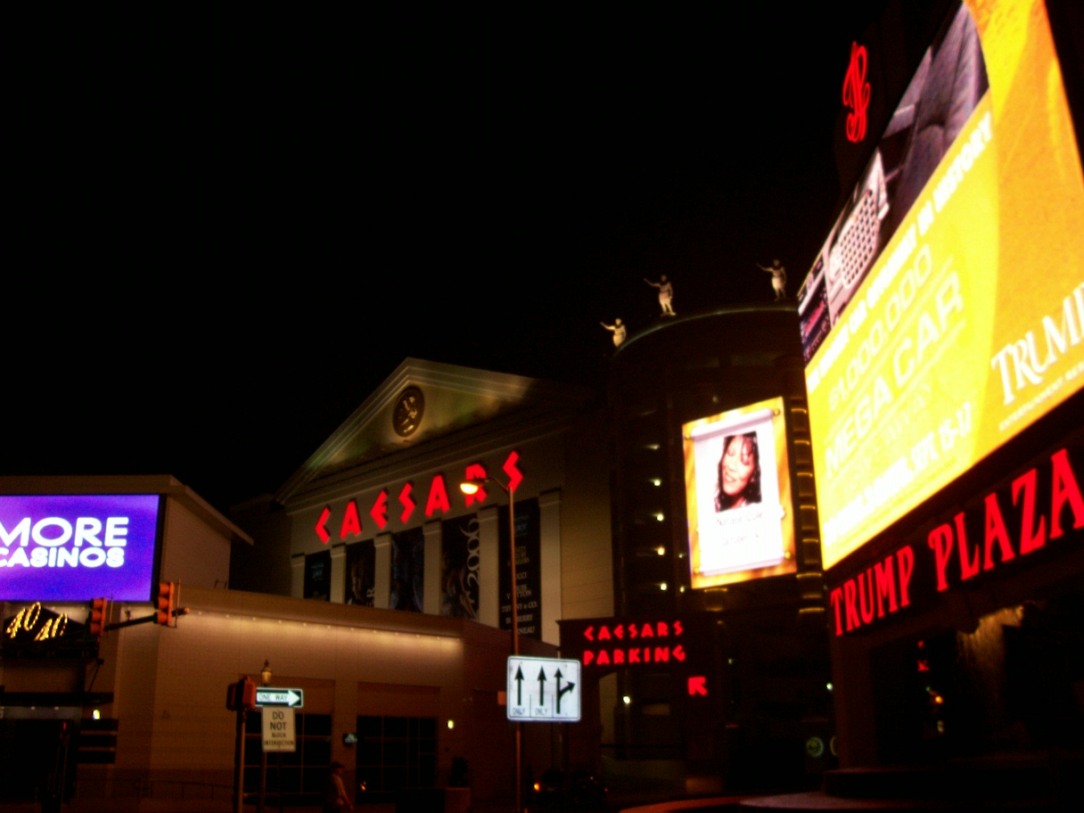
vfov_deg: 41.8
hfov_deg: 54.0
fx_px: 1065
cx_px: 542
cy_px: 406
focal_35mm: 34
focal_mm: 5.6
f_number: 2.7
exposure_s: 1/64
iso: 80
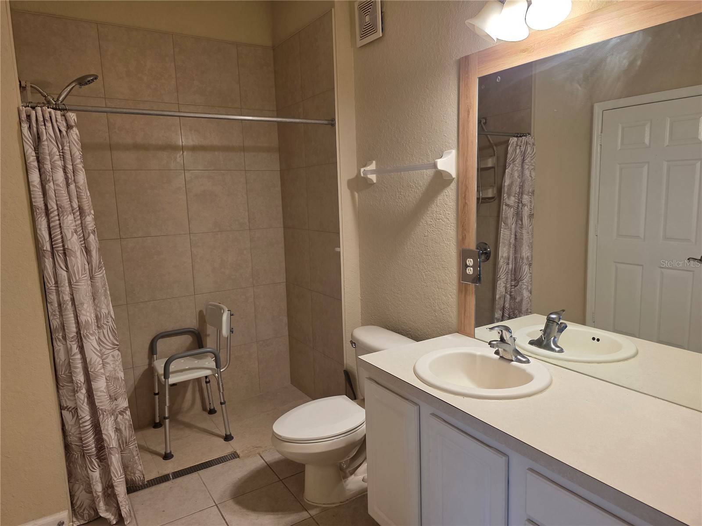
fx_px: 466
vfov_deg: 58.9
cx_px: 351
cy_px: 263
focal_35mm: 23
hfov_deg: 73.9
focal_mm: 6.3
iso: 125
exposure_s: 1/120
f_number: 1.7
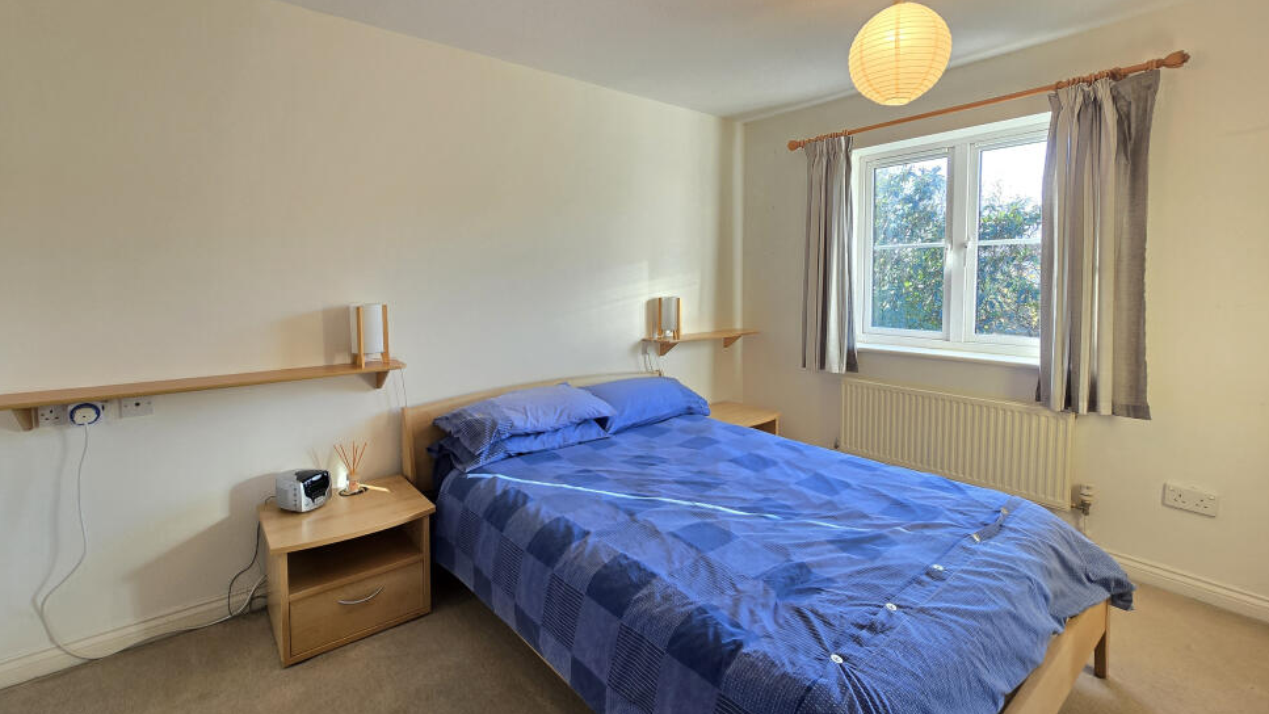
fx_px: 505
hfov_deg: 103.0
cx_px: 627
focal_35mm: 15
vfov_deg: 70.4
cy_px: 322
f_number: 2.2
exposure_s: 1/50
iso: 64
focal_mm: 2.2
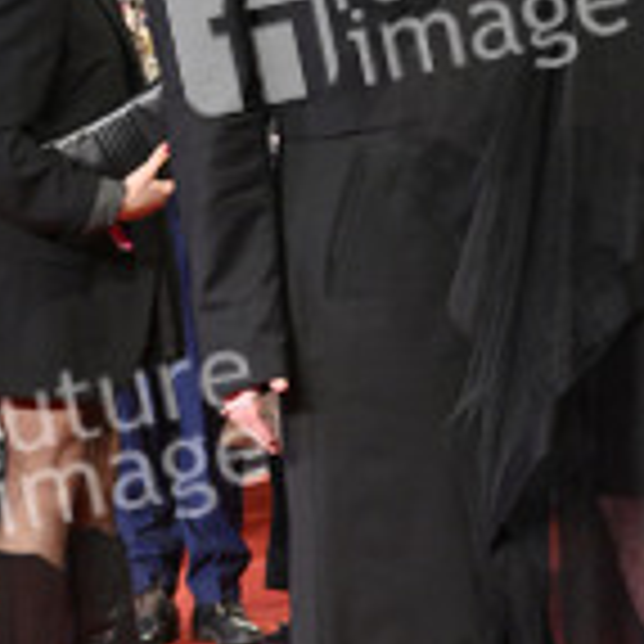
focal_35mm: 131
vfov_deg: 13.3
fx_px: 2757
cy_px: 234
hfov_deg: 13.3
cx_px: 527
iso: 6400
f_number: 5
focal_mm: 55
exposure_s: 1/250
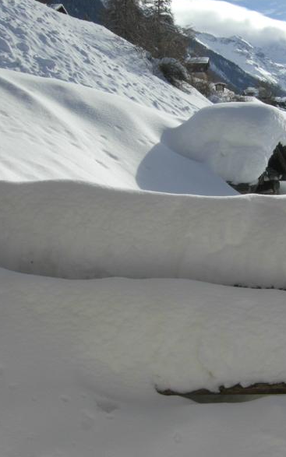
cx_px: 233
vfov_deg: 38.9
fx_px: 648
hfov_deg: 24.4
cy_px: 230
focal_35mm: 52
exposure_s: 1/790
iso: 100
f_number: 7.6
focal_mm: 7.5
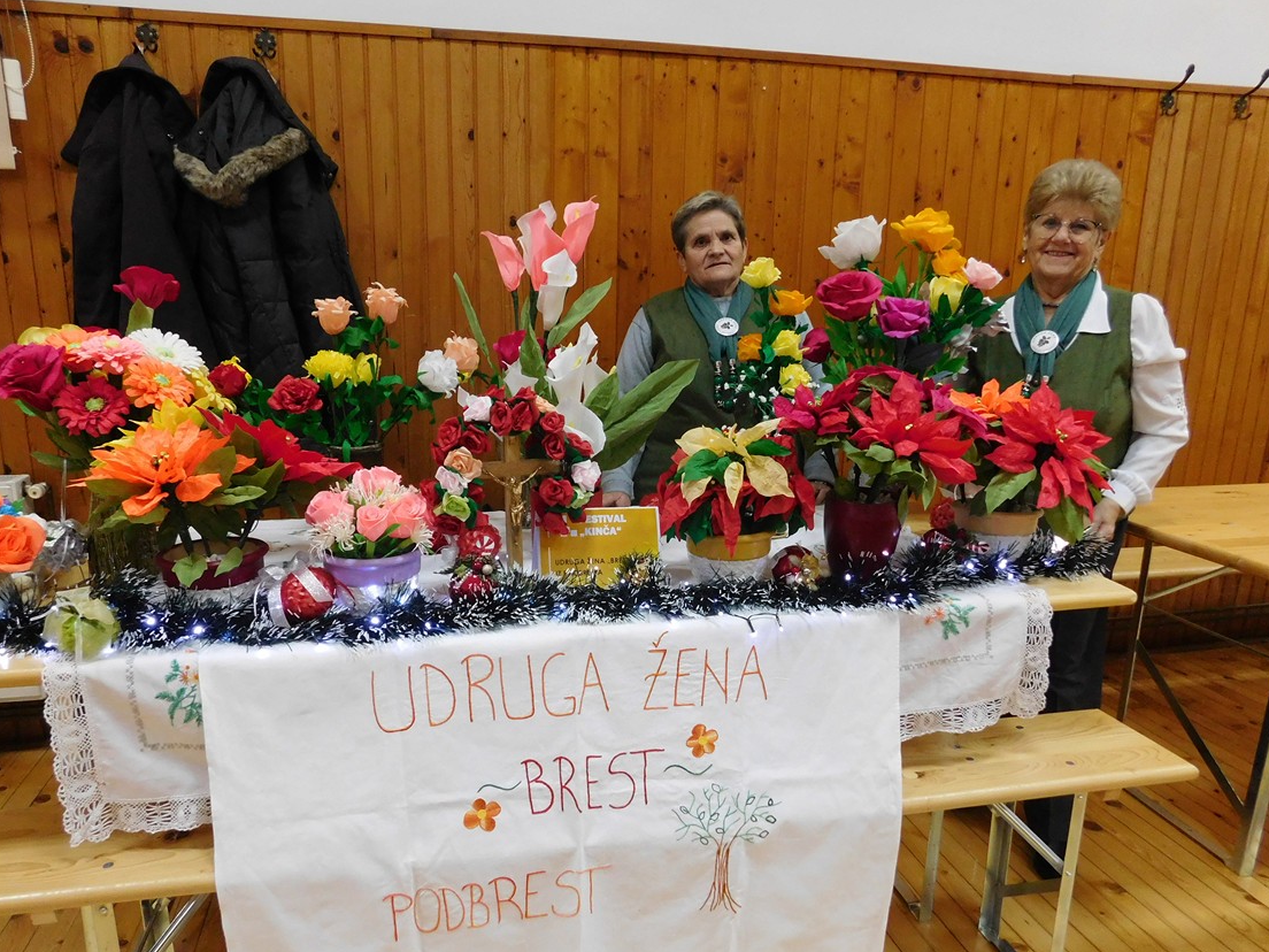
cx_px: 613
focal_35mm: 25
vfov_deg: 54.8
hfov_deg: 69.4
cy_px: 515
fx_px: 916
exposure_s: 1/25
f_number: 3
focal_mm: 4
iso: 400
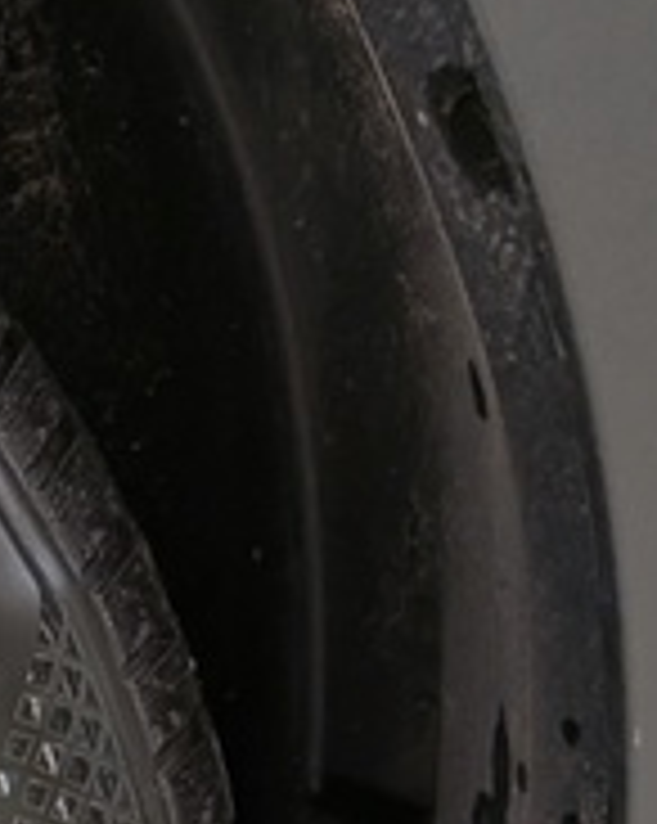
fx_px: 3189
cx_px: -1224
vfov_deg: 14.2
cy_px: 1045
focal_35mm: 131
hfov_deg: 9.5
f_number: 1.7
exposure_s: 1/24
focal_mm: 4.53
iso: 37
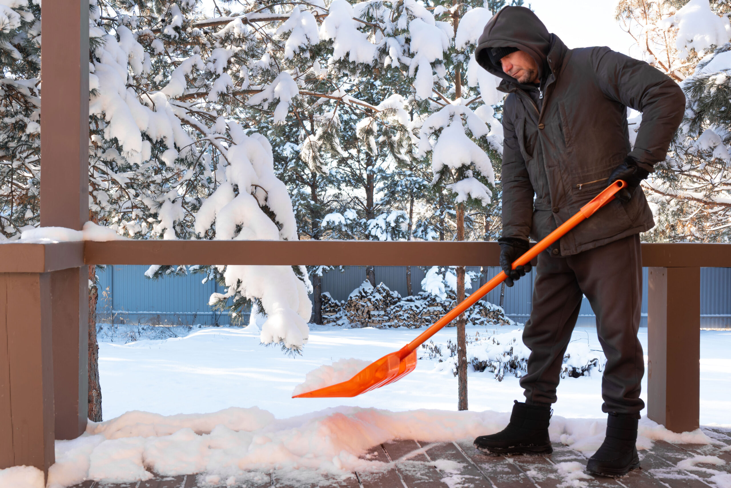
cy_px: 244
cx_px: 366
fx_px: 914
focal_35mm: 45
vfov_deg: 29.9
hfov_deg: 43.6
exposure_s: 1/80
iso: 320
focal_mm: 45
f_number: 7.1
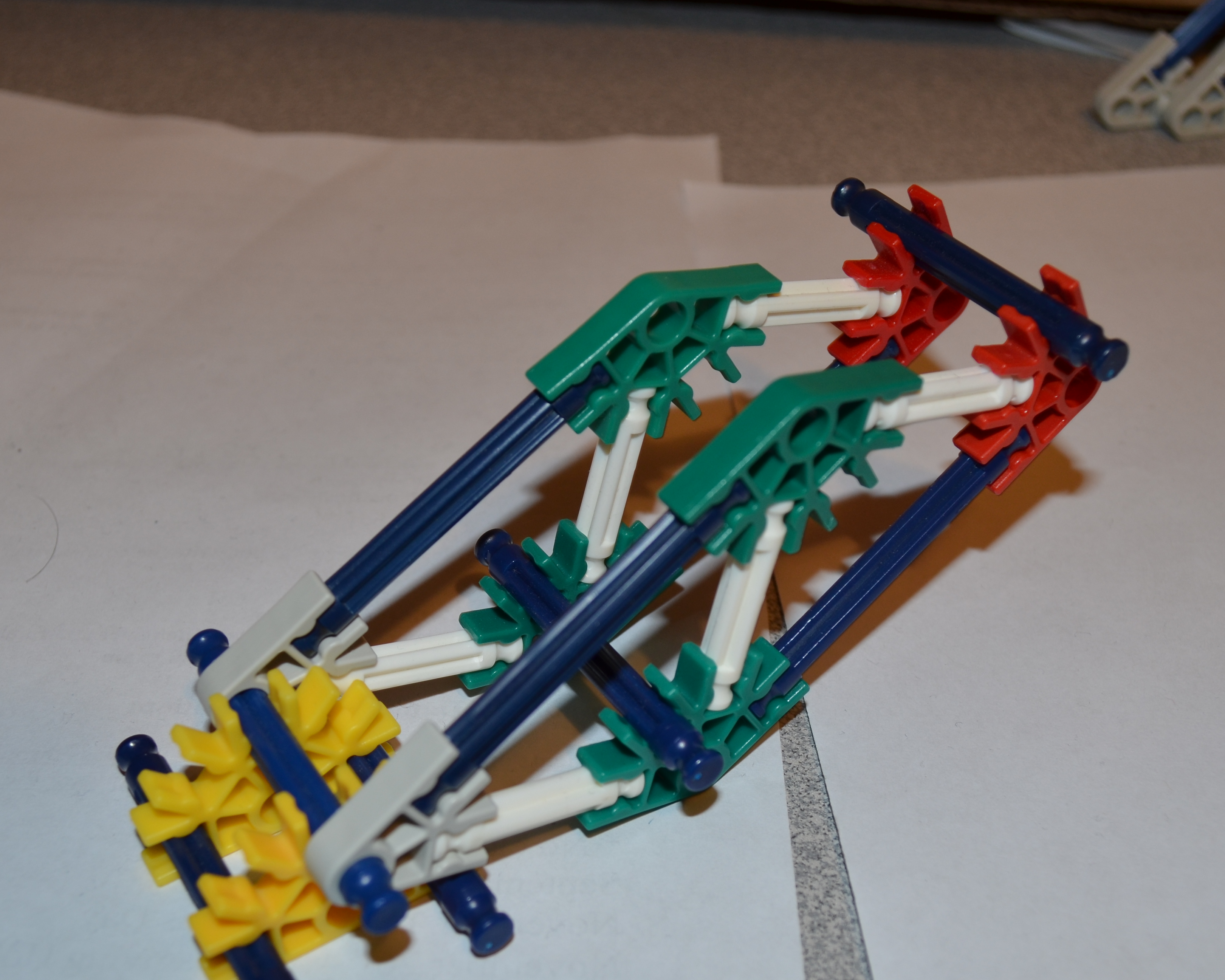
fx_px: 1704
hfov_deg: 39.5
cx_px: 568
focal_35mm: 47
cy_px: 537
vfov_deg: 32.1
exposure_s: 1/30
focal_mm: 22
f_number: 5.6
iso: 200
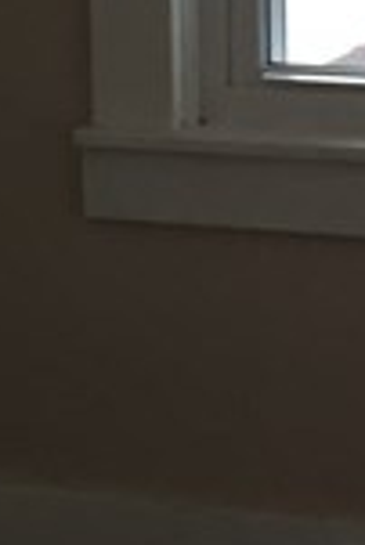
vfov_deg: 10.0
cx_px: -289
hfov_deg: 6.6
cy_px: -43
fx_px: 3095
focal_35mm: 204
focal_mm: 4.15
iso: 80
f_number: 2.2
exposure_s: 1/30
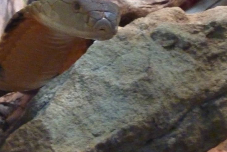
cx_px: 64
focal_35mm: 91
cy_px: 19
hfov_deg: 22.2
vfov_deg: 14.9
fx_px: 574
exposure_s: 1/13
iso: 800
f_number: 3.6
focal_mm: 6.5
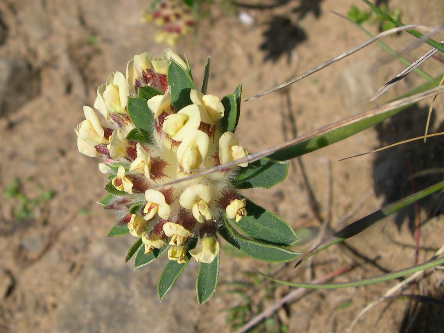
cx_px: 222
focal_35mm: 38
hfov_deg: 49.0
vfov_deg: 37.7
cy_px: 166
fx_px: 487
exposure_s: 1/226
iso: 100
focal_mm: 8
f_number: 7.6
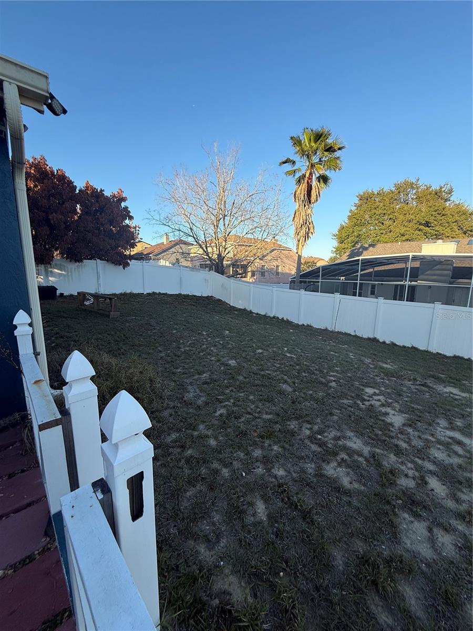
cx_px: 236
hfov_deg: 85.7
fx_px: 255
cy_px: 316
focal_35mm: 14
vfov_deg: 102.1
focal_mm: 2.22
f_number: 2.2
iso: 50
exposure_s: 1/726
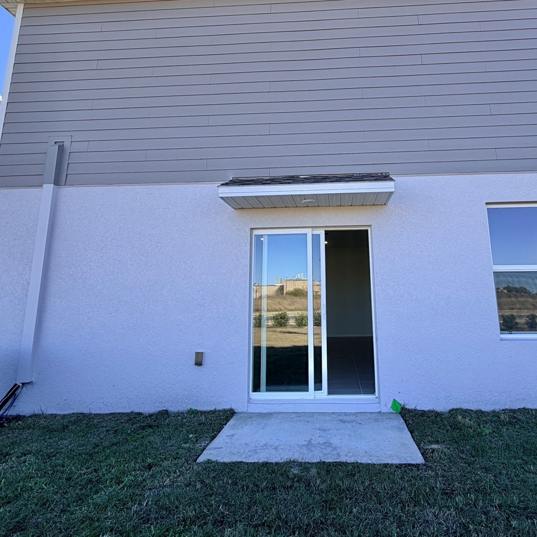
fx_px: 369
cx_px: 320
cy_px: 221
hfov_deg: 71.5
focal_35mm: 21
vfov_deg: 71.6
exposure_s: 1/502
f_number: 2.2
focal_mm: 2.22
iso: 40
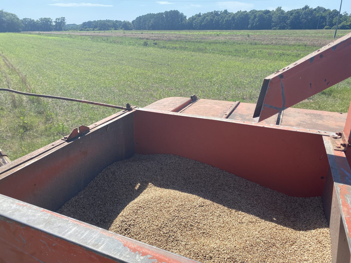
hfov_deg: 67.3
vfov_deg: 53.1
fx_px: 264
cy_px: 132
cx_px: 176
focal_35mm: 26
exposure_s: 1/1838
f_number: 1.8
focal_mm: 4.25
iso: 32
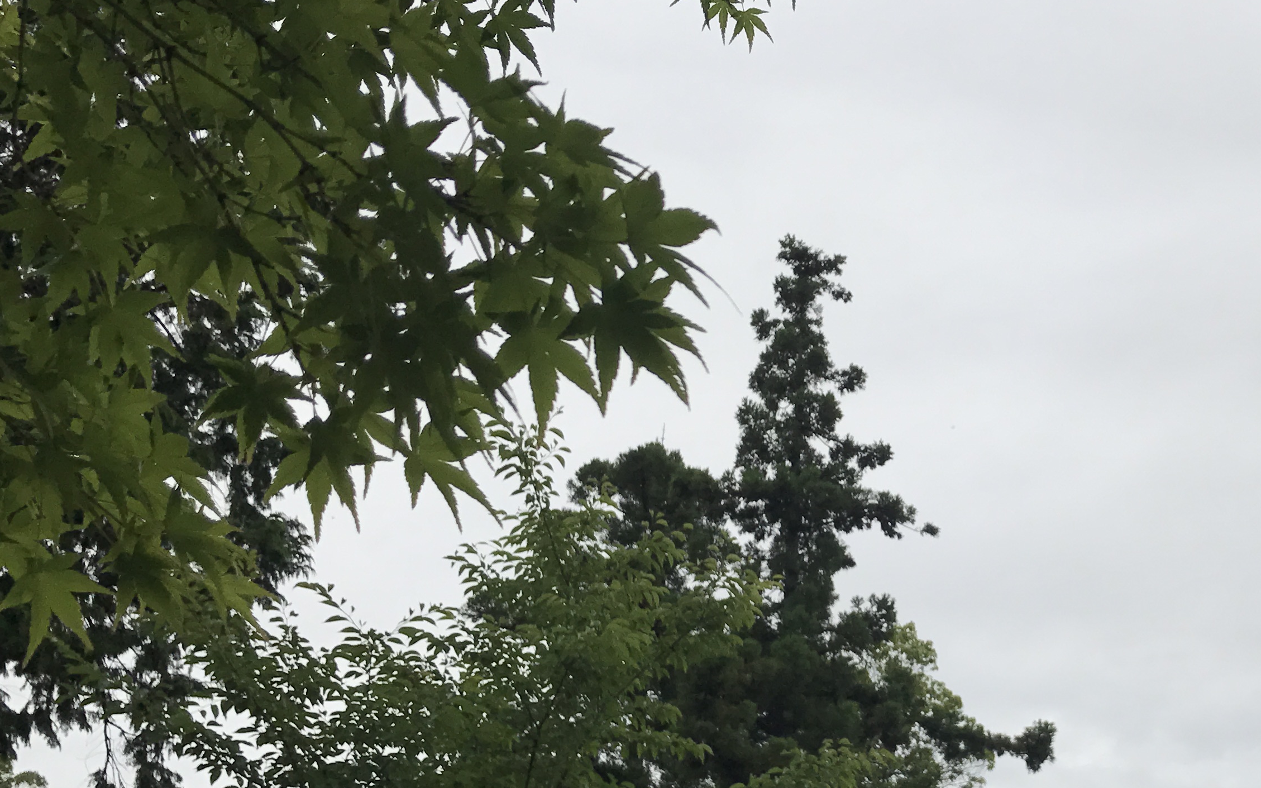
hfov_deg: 36.8
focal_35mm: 53
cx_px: 1025
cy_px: 490
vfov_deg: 24.4
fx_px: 1821
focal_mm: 3.99
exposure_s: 1/5650
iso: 20
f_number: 1.8
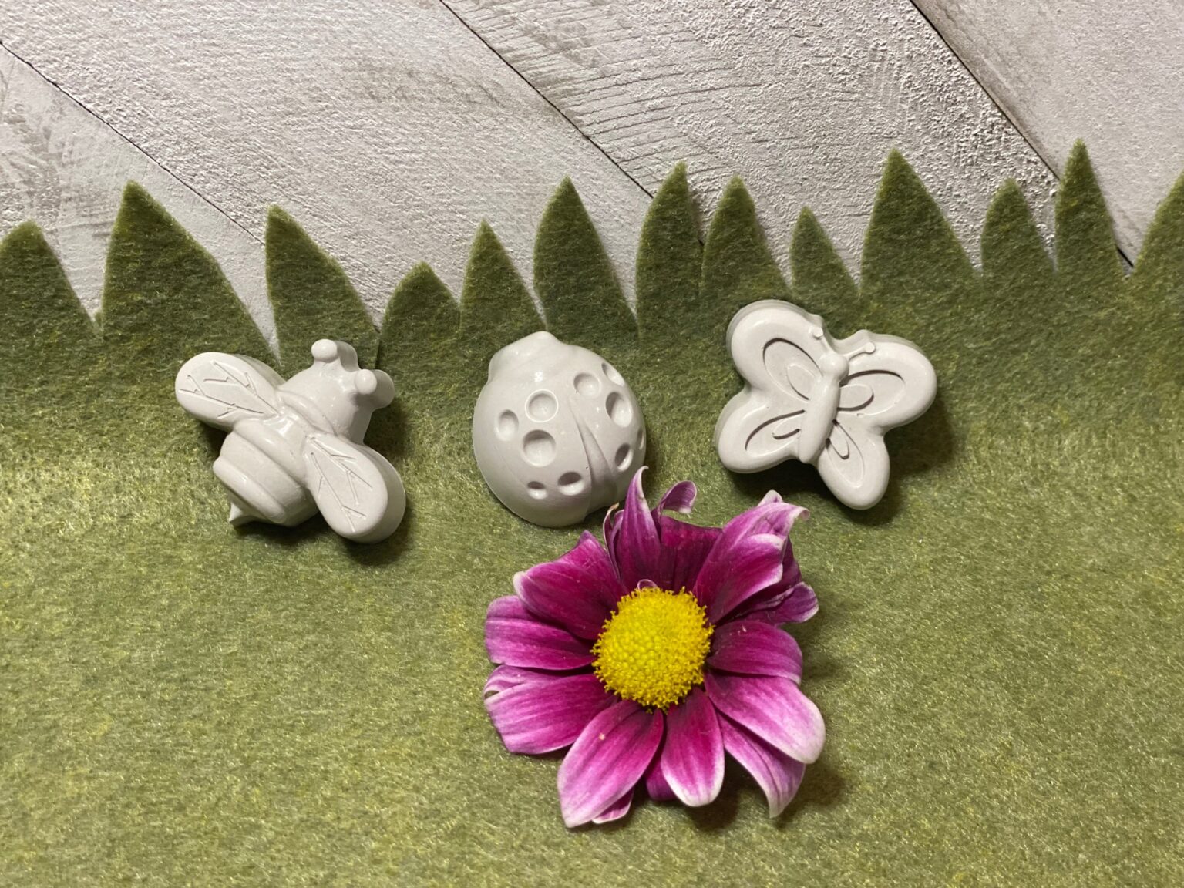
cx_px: 592
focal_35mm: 52
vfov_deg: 28.0
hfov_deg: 36.8
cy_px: 444
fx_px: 1779
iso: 160
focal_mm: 6
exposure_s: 1/60
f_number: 2
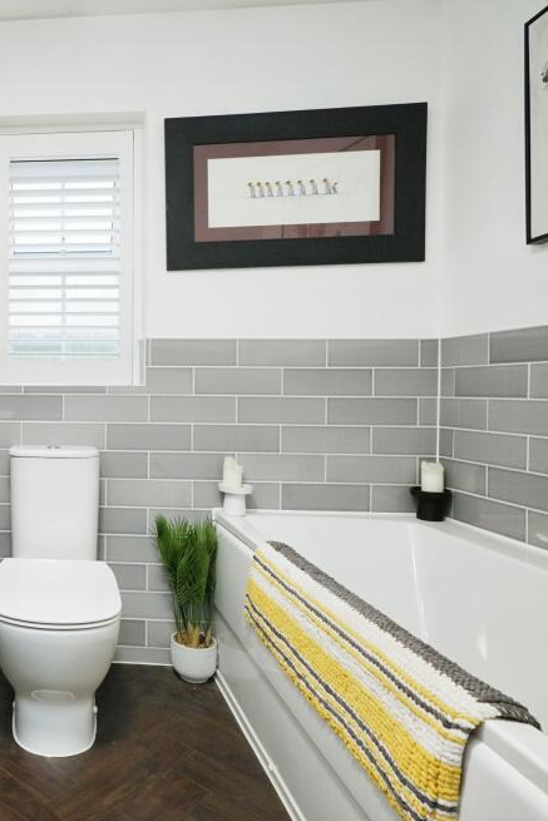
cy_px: 407
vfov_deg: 71.5
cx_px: -5
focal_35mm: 25
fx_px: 570
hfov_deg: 43.6
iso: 2000
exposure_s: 1/40
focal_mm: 16
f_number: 7.1
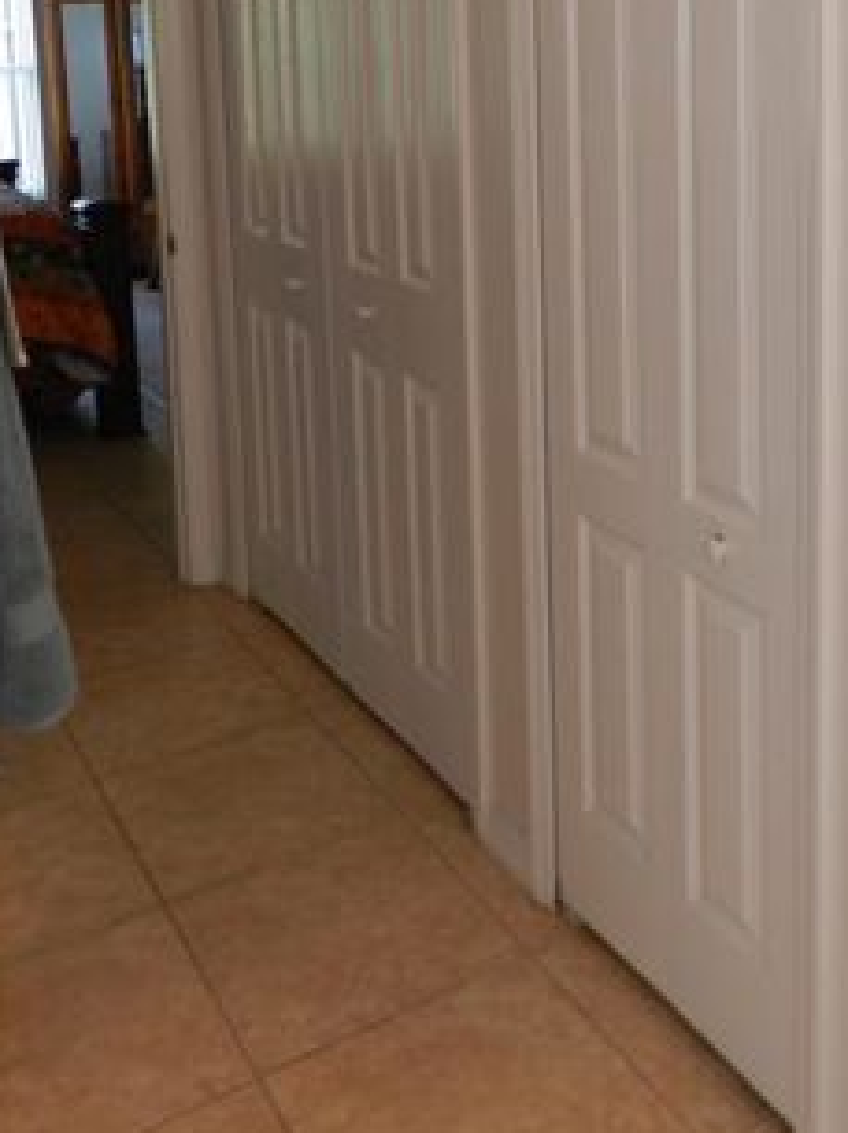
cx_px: 546
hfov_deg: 35.6
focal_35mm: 40
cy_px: 196
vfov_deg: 44.1
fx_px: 1308
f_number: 3.4
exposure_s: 1/40
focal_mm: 4
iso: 160
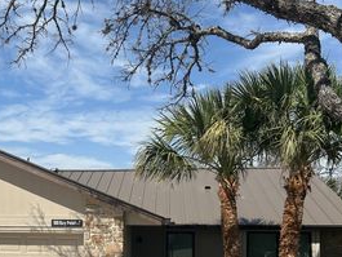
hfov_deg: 37.8
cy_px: 219
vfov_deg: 28.8
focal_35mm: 49
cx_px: 81
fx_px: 484
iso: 50
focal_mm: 5.7
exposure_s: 1/6993
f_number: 1.5
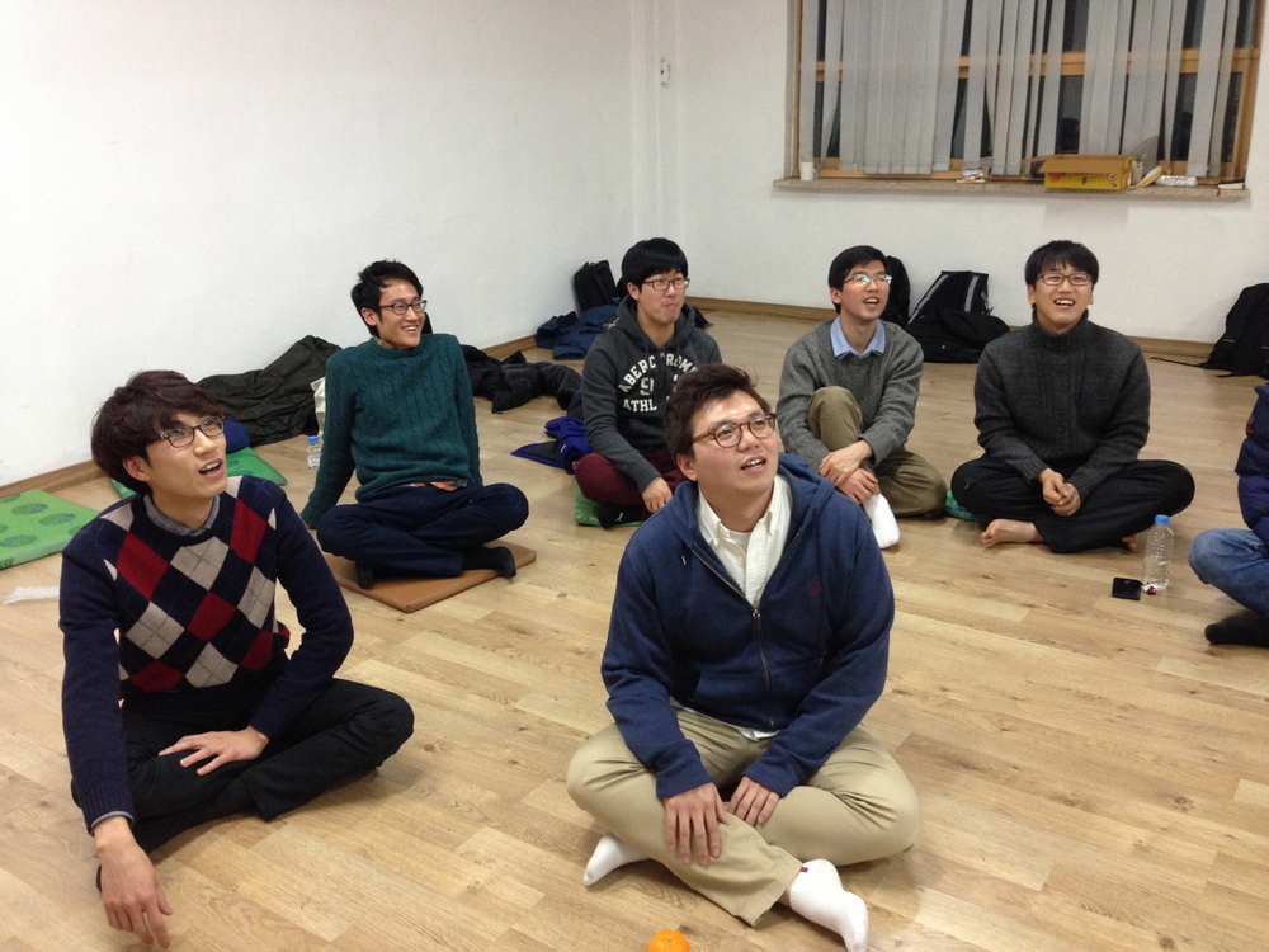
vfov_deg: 42.9
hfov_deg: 55.4
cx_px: 634
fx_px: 1210
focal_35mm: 33
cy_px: 476
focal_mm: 4.13
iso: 200
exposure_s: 1/20
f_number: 2.4
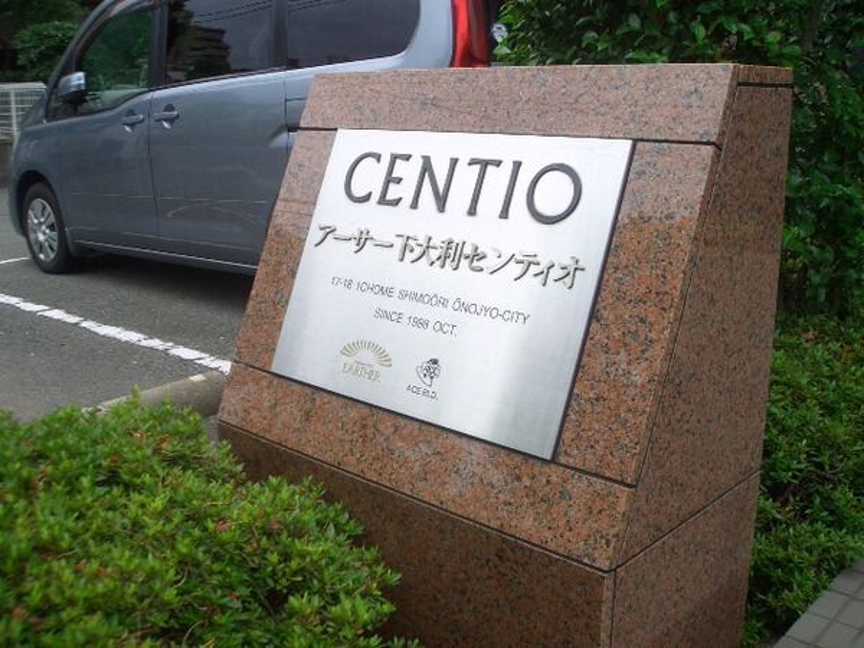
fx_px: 899
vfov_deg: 39.7
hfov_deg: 51.4
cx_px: 432
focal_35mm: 36
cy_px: 324
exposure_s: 1/125
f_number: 4
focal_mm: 4.8
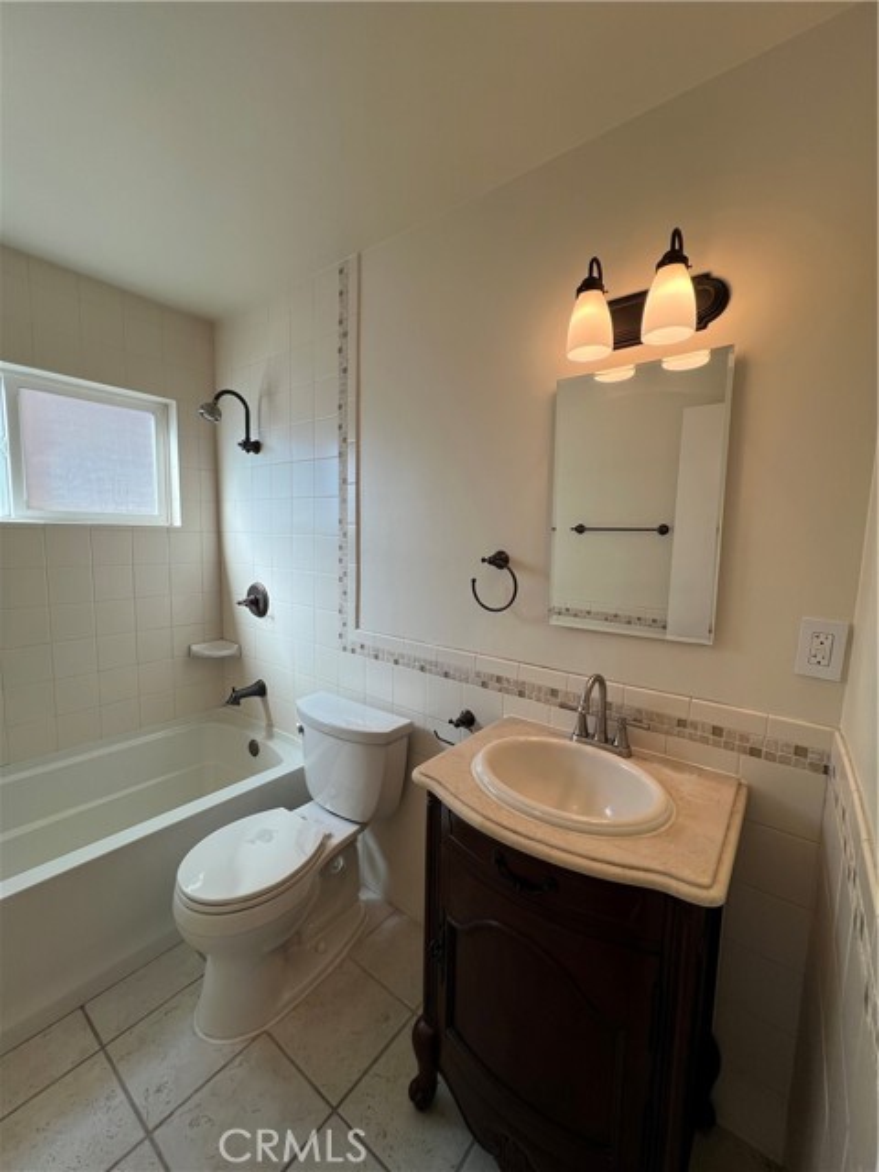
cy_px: 586
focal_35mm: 13
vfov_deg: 106.2
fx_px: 440
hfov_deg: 89.9
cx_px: 440
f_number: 1.8
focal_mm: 1.57
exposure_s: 1/120
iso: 40
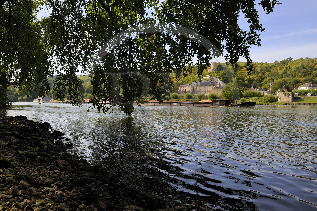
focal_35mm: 24
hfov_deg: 73.8
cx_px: 158
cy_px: 106
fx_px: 211
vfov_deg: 53.1
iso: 200
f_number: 9
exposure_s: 1/160
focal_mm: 24
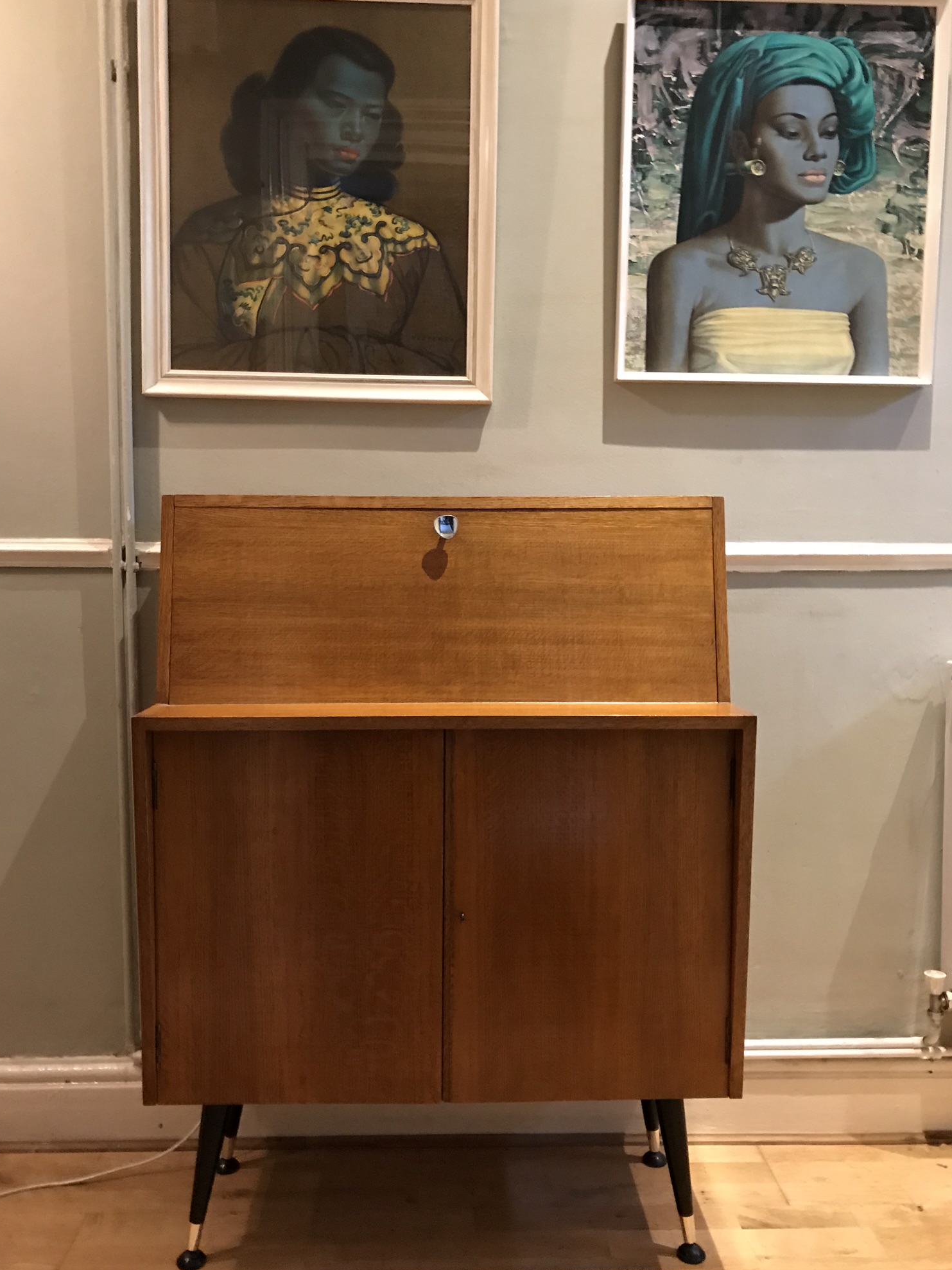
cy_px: 636
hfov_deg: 48.2
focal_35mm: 29
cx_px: 463
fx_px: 1063
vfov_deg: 61.7
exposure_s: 1/7
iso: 80
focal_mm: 3.99
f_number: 1.8
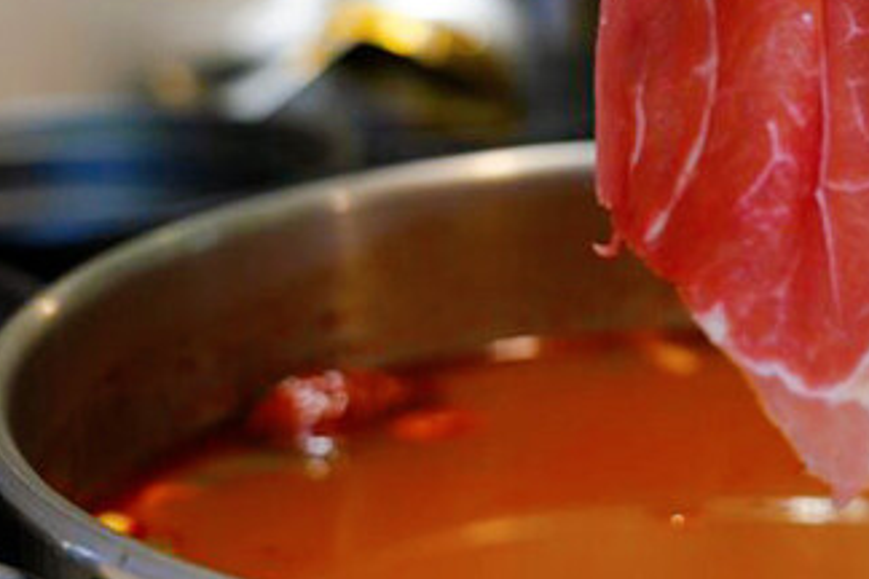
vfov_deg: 13.0
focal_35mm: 105
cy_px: 139
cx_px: 778
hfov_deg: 19.1
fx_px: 2534
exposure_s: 1/60
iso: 320
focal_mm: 40
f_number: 5
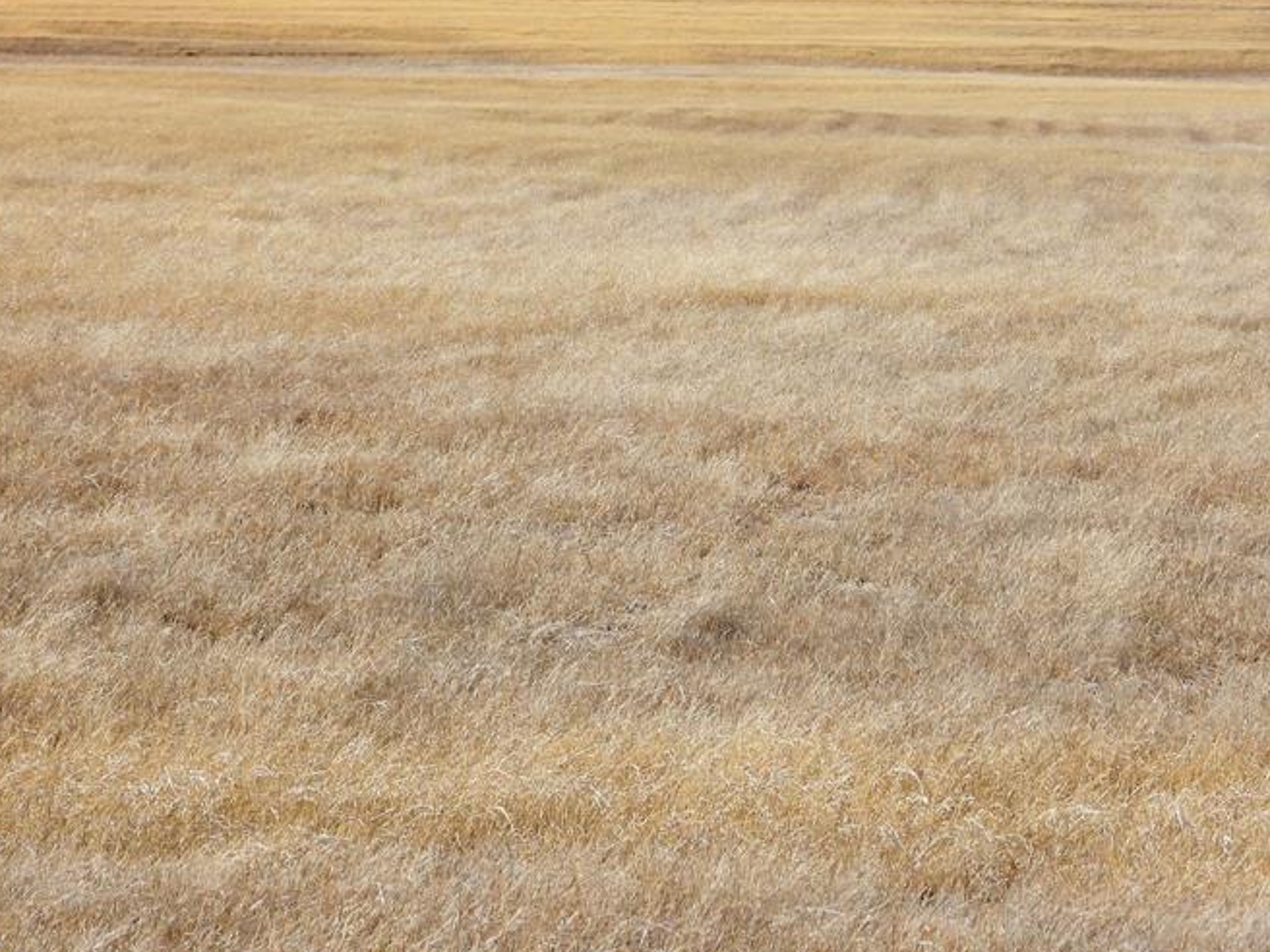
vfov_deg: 9.0
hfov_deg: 12.0
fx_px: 6017
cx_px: 933
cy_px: 267
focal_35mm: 164
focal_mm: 18.9
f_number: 4
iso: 100
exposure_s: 1/640
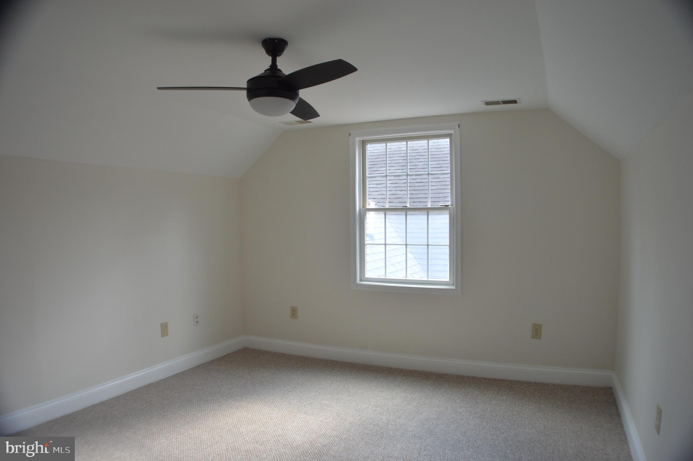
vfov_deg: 43.5
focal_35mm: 30
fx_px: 577
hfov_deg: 62.0
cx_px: 346
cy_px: 230
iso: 400
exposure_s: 1/100
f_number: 5
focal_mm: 20
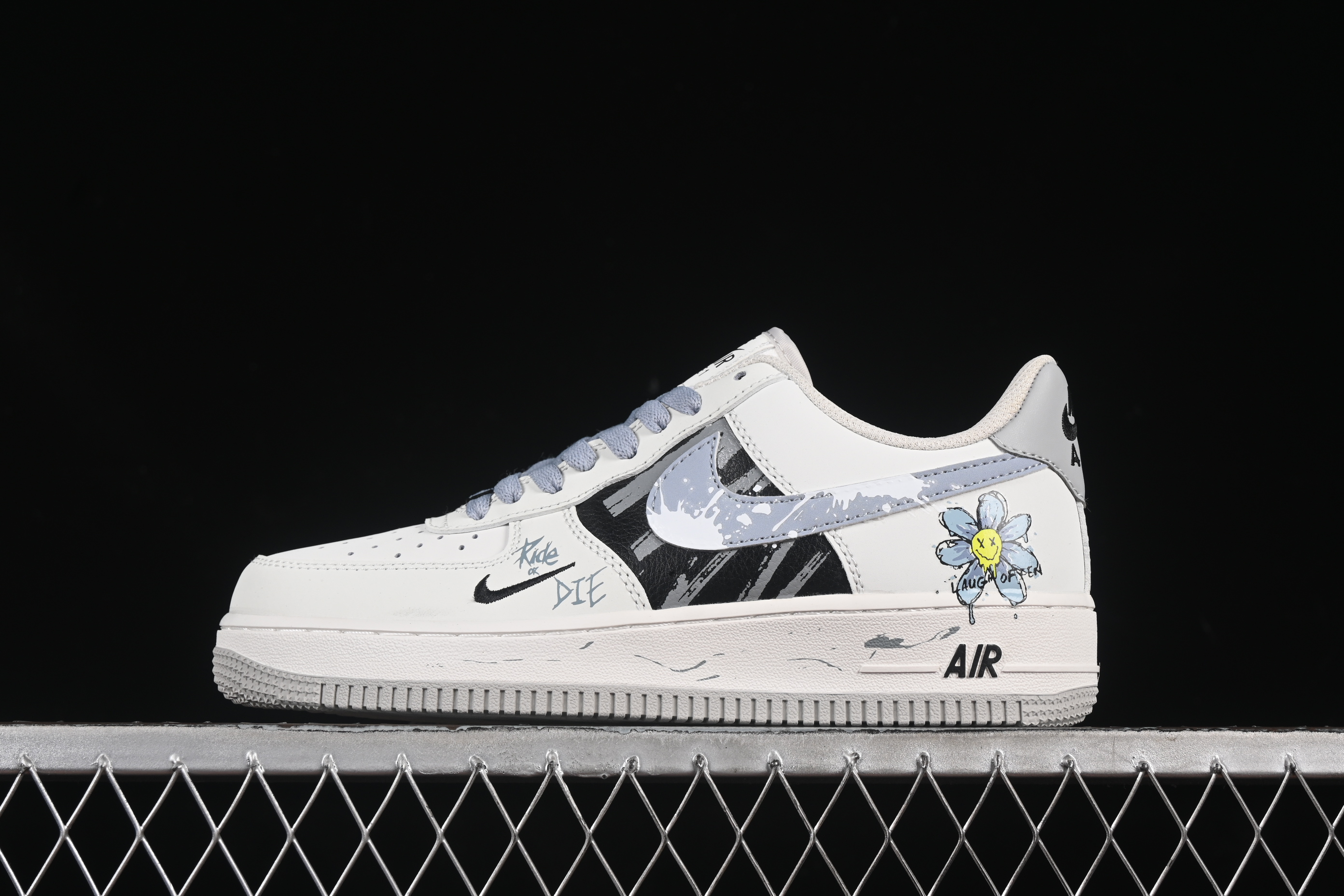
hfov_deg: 27.0
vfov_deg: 18.2
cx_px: 672
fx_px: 2800
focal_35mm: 75
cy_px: 448
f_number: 8
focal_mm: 50
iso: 160
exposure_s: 1/80
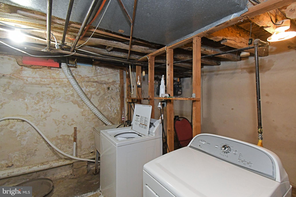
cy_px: 98
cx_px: 148
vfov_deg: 73.7
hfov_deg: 96.7
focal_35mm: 16
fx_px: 132
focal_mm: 11
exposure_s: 1/80
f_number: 8
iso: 5000
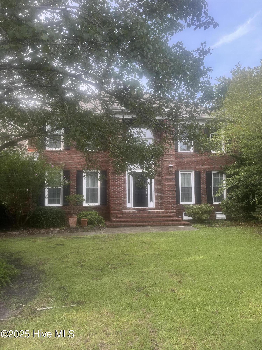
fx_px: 262
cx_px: 131
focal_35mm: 26
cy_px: 175
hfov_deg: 53.1
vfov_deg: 67.3
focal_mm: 5.1
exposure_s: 1/304
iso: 50
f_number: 1.6
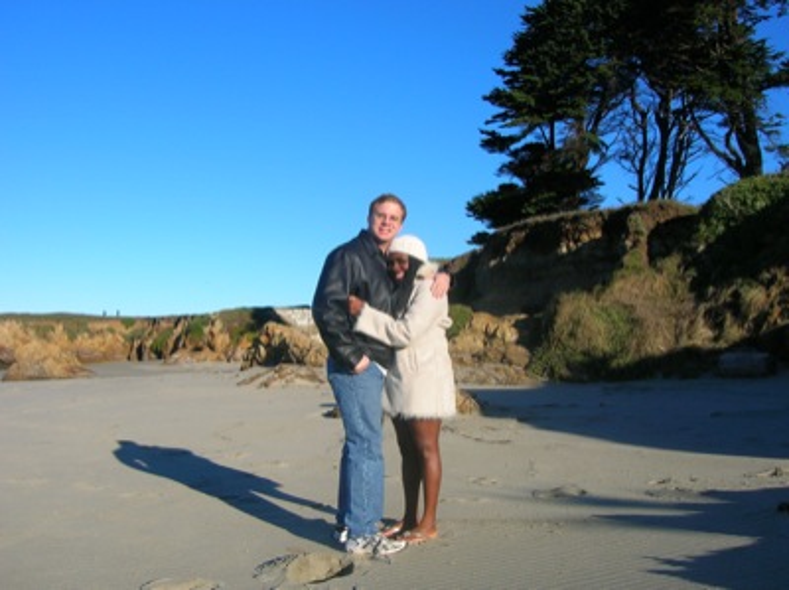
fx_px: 774
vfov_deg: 41.7
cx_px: 394
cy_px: 295
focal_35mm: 34
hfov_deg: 54.0
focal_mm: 5.7
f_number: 4.9
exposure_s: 1/395
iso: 50
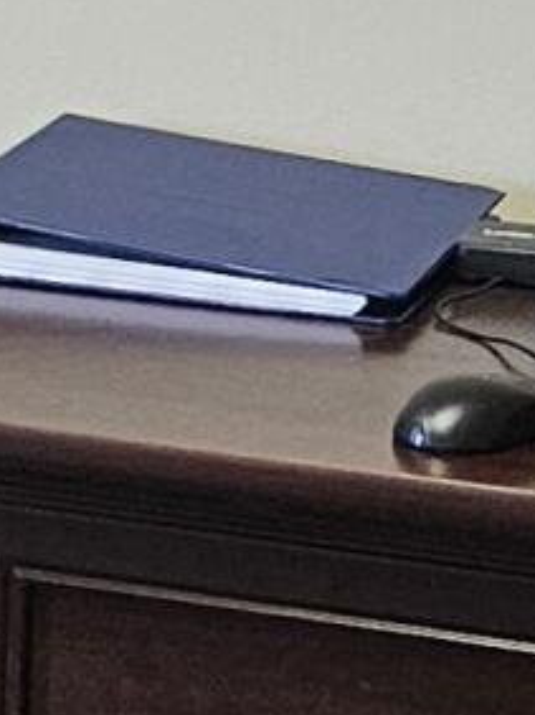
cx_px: -1973
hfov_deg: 5.1
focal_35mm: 245
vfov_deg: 8.0
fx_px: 5056
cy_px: -23
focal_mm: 5.4
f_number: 1.8
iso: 250
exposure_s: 1/120
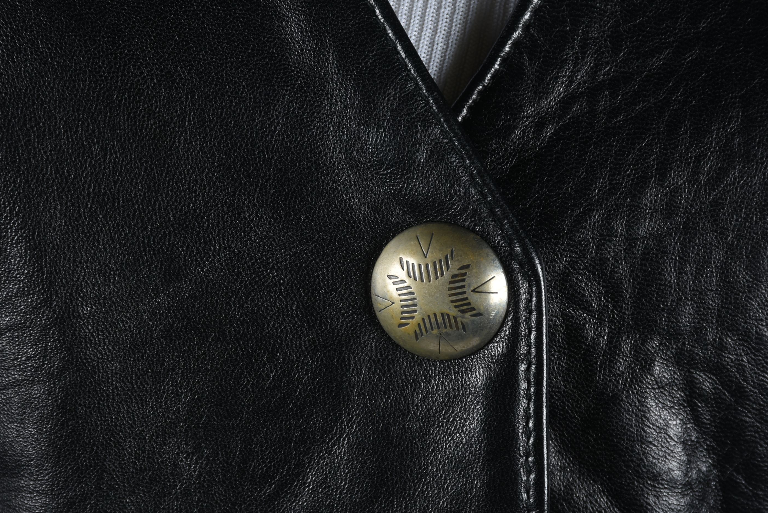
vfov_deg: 6.1
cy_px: 273
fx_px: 4804
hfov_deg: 9.1
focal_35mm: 225
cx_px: 406
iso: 200
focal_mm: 140
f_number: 14
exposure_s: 1/125
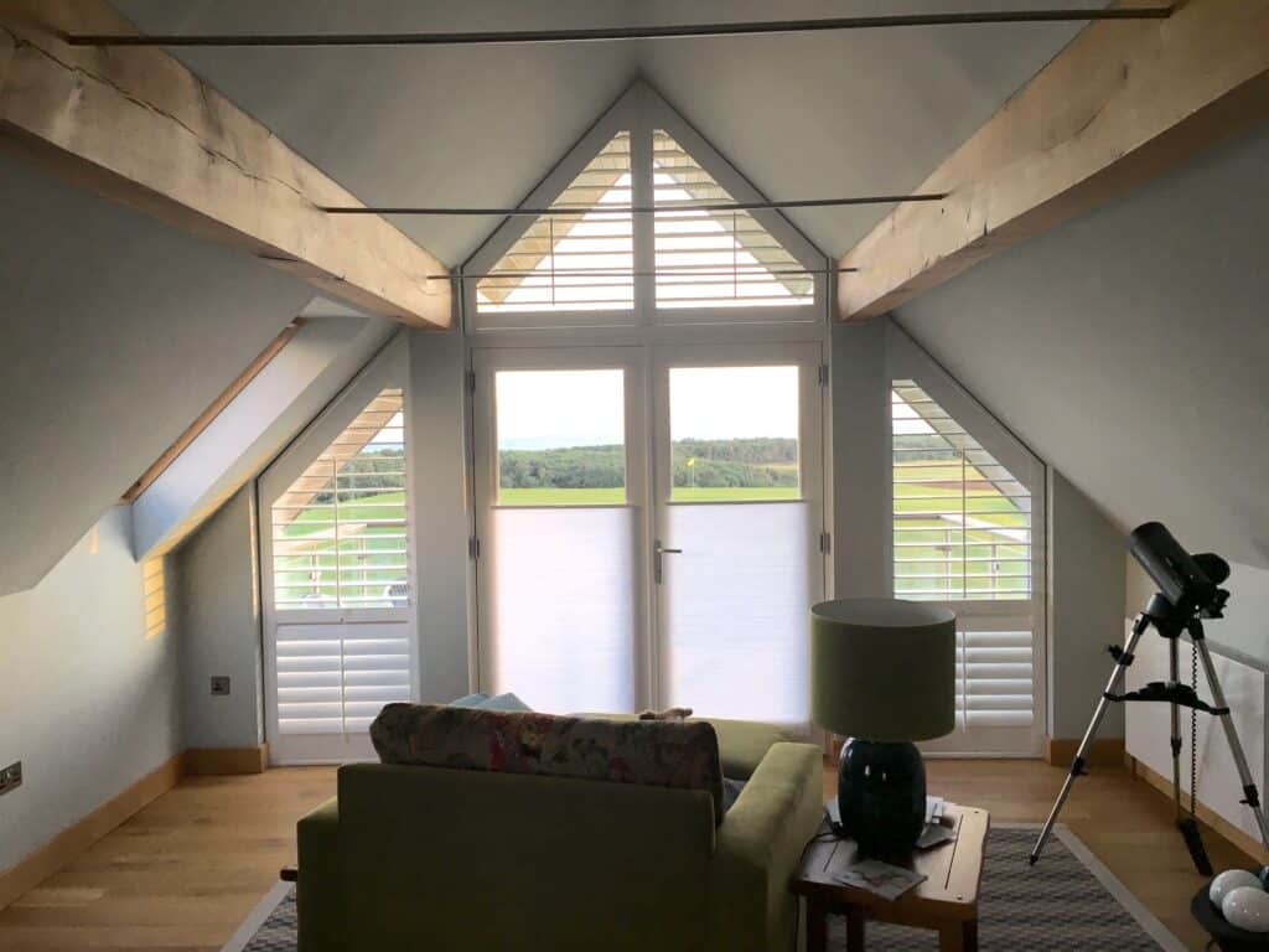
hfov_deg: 61.7
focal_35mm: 29
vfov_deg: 48.2
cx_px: 634
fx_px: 1063
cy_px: 476
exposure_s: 1/33
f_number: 2.2
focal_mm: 4.15
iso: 25
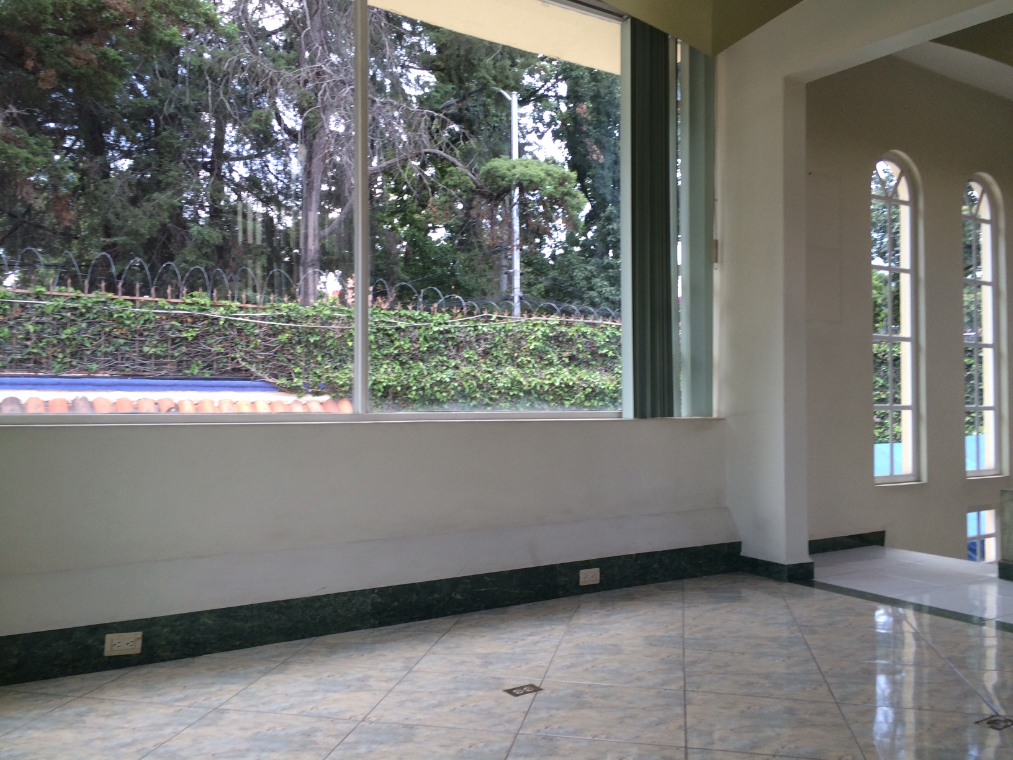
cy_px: 380
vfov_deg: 48.2
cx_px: 506
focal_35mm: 29
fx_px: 849
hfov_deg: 61.7
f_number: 2.2
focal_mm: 4.15
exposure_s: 1/120
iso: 50
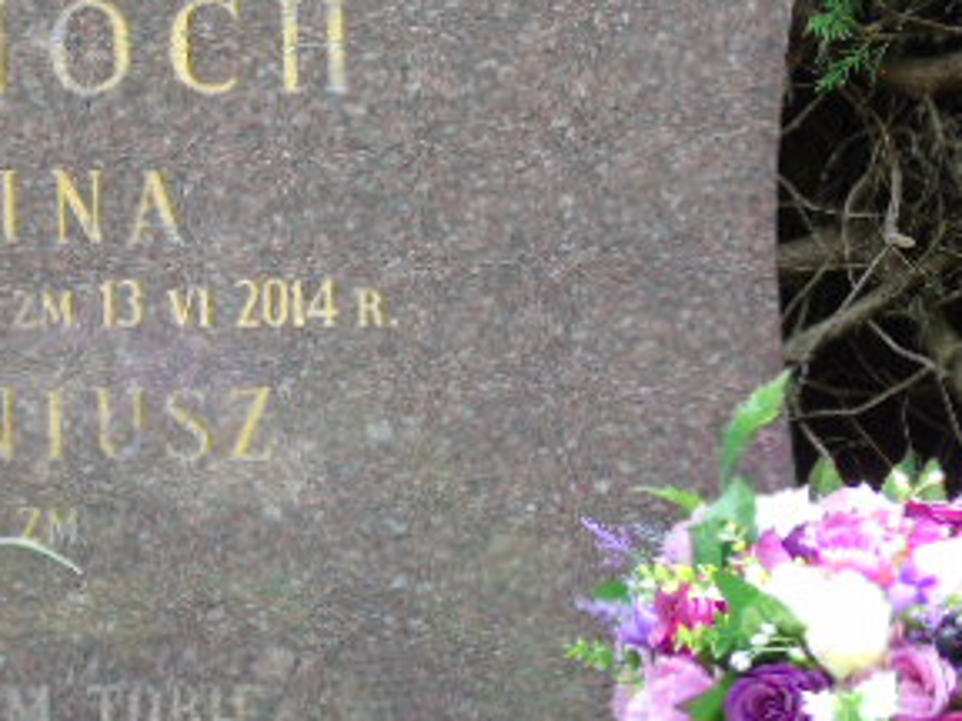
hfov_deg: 9.4
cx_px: 87
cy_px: 270
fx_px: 5808
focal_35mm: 209
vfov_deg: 7.1
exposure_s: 1/60
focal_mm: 17
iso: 80
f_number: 4.3
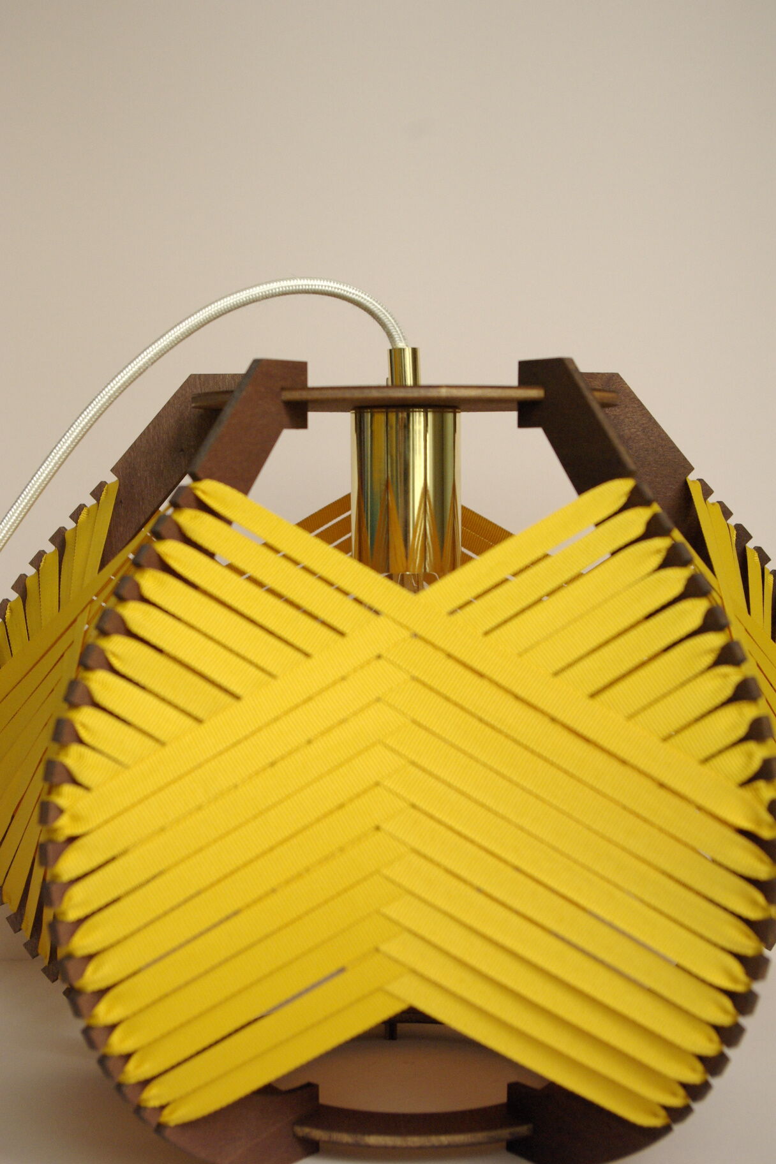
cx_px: 388
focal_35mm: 57
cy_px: 582
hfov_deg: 23.8
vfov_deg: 35.1
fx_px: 1843
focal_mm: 38
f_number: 5.6
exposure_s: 1/80
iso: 1000
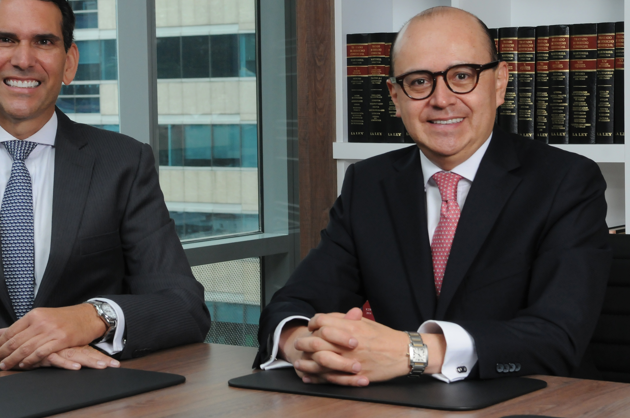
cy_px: 167
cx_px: 258
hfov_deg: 22.9
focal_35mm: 89
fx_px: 1556
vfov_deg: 15.3
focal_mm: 48
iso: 800
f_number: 8
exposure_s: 1/100
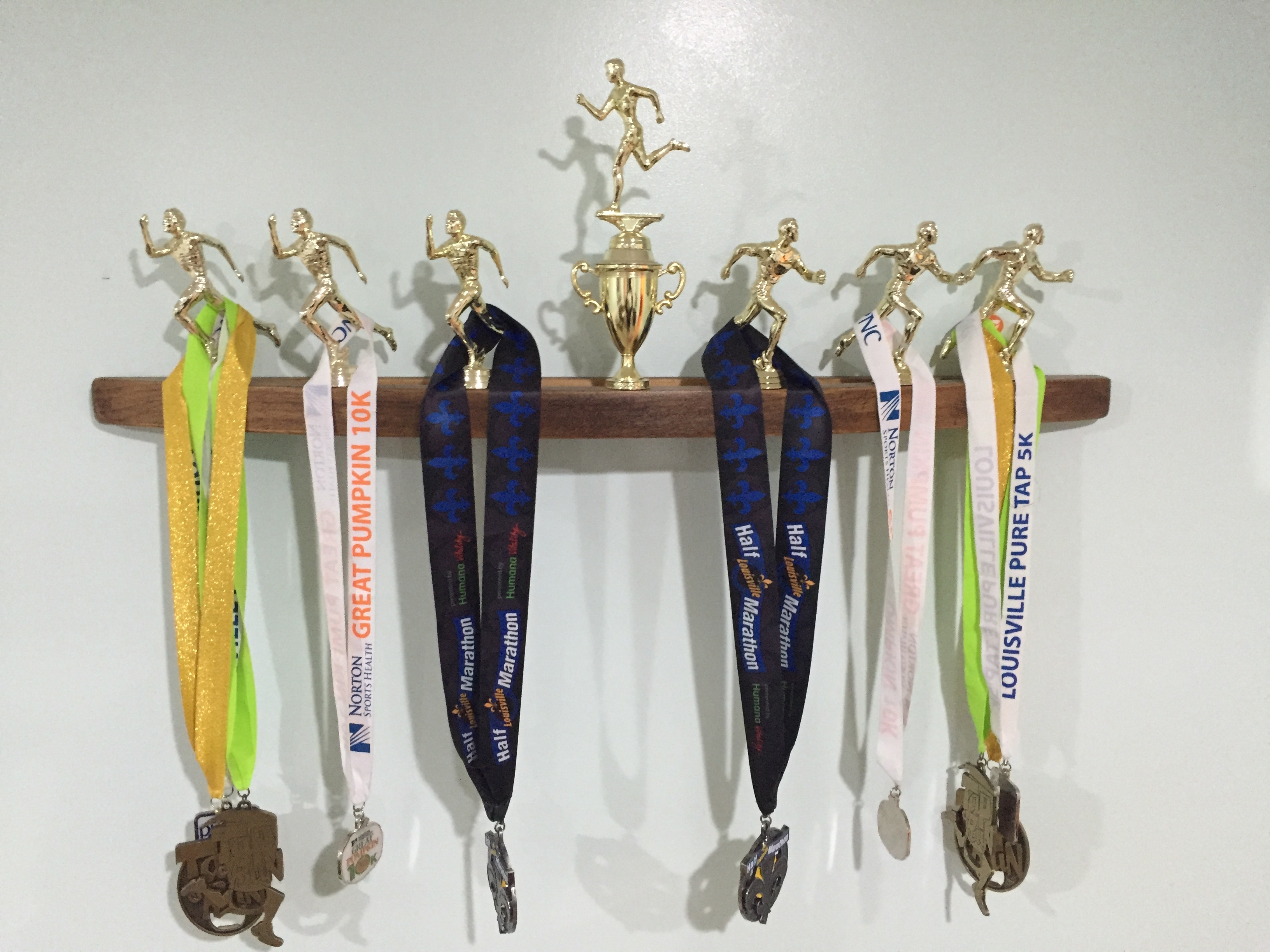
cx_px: 635
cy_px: 476
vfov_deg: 48.2
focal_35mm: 29
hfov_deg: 61.7
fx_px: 1064
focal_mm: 4.15
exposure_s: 1/30
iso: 200
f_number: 2.2
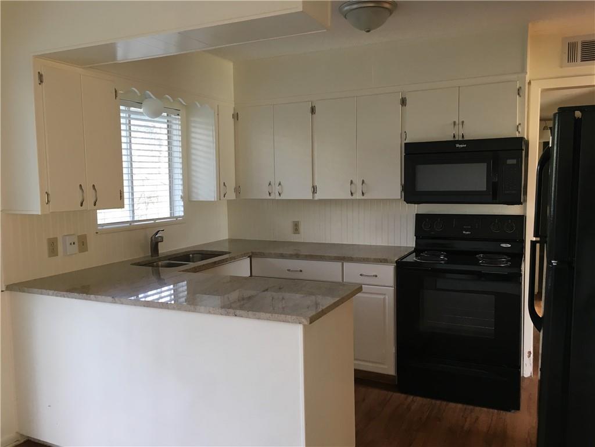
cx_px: 298
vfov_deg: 48.2
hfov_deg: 61.7
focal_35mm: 29
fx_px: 498
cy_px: 224
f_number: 2.2
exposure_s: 1/30
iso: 50
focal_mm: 4.15
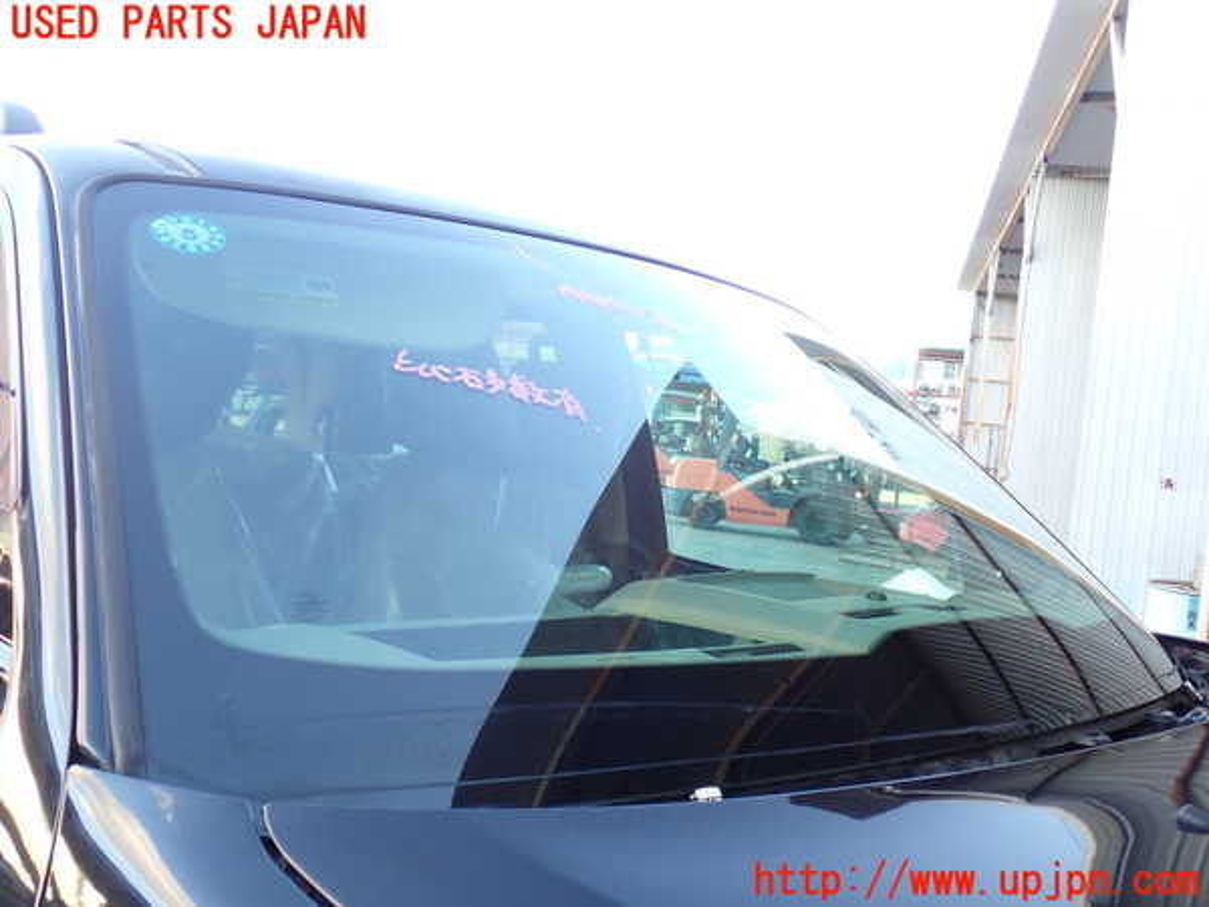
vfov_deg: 39.7
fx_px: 1257
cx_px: 604
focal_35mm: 36
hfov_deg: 51.4
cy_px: 454
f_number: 2.5
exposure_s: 1/80
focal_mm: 6.37
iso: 160
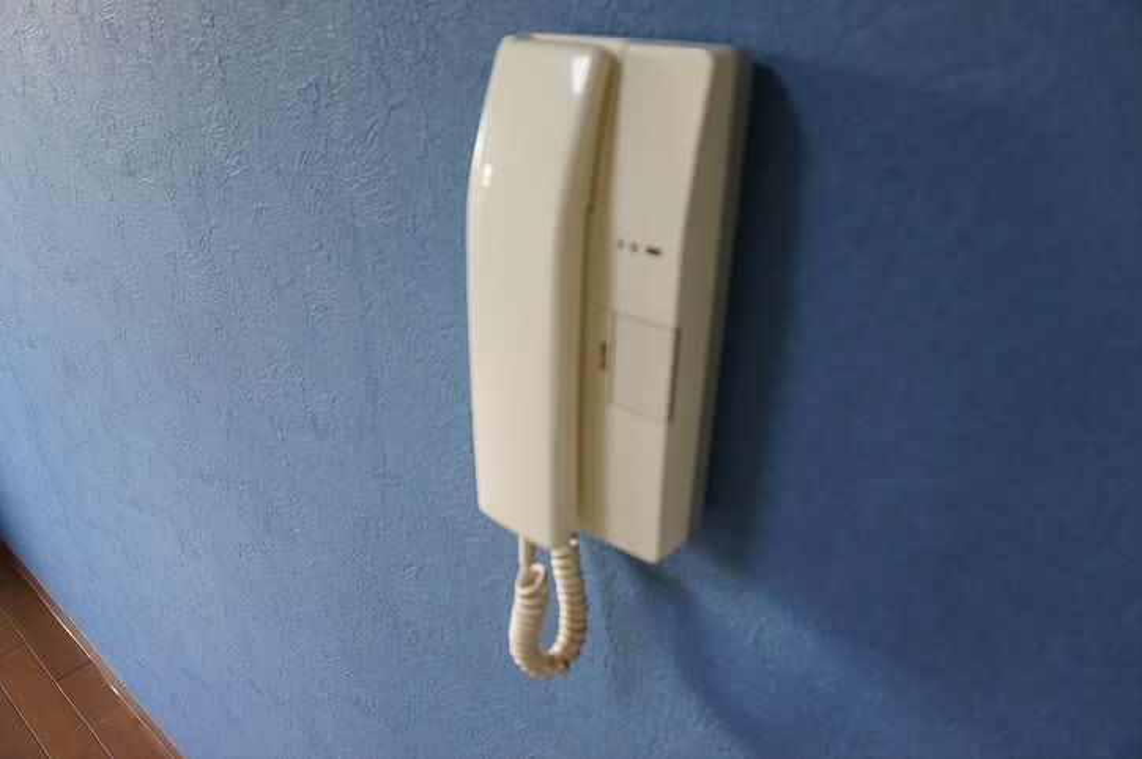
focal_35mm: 24
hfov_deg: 73.8
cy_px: 380
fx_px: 761
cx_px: 571
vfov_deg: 53.0
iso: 1000
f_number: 4
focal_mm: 16
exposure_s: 1/160
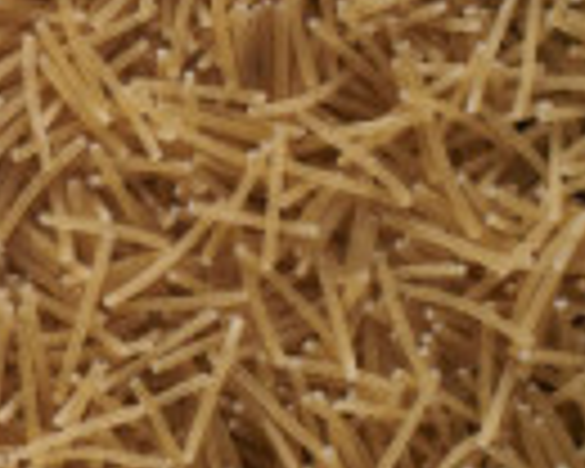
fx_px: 5004
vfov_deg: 5.2
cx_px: -1174
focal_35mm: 289
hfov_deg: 6.2
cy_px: -558
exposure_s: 1/100
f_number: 8
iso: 160
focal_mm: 50
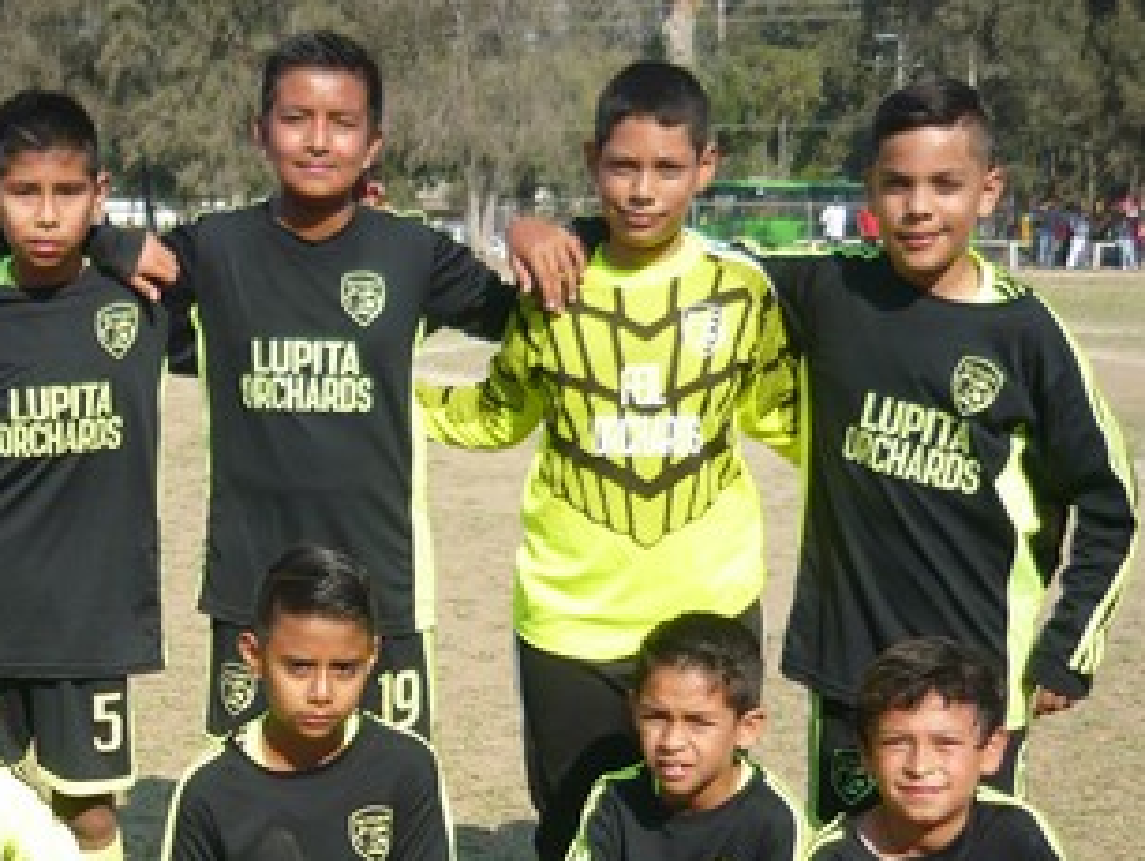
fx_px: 2284
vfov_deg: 21.1
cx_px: 41
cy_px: 689
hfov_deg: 26.8
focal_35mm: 69
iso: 100
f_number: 8
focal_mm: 5.5
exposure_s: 1/160
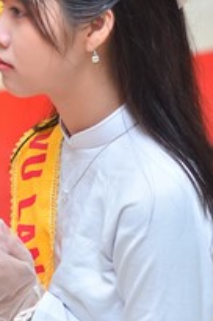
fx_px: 2404
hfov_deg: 5.1
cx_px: 56
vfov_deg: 7.6
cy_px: 157
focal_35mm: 270
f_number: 2.8
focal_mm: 85
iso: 500
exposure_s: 1/125
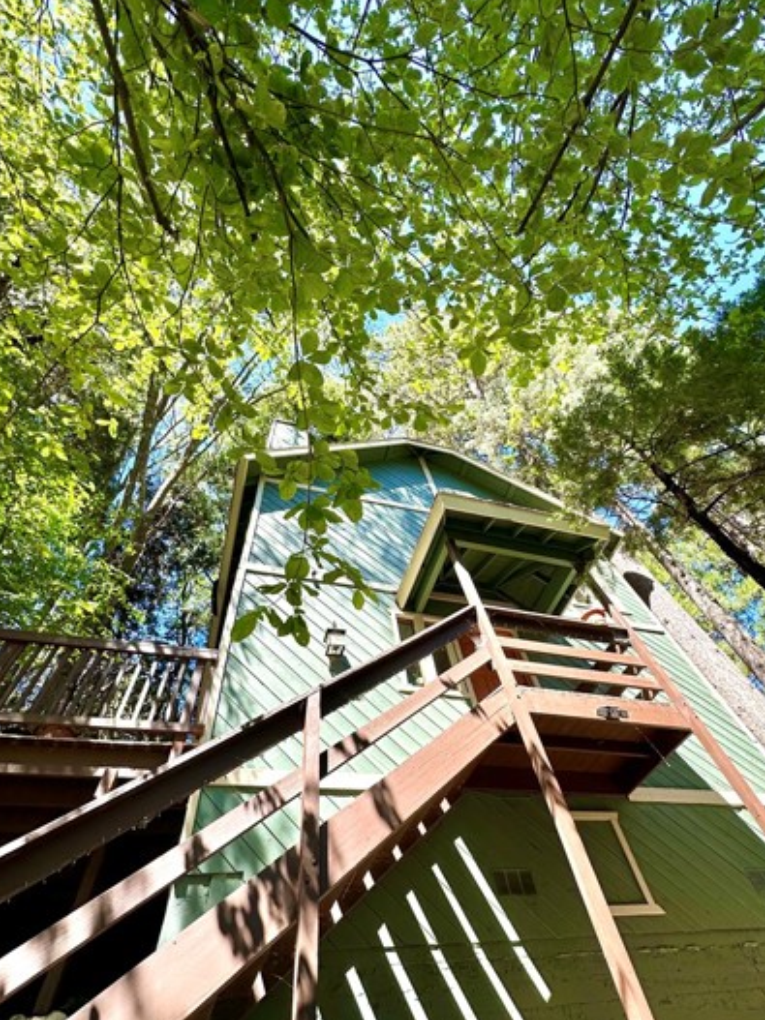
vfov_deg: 91.0
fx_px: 501
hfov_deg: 74.6
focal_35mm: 17
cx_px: 403
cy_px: 507
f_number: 2.2
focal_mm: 2.22
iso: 40
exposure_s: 1/389
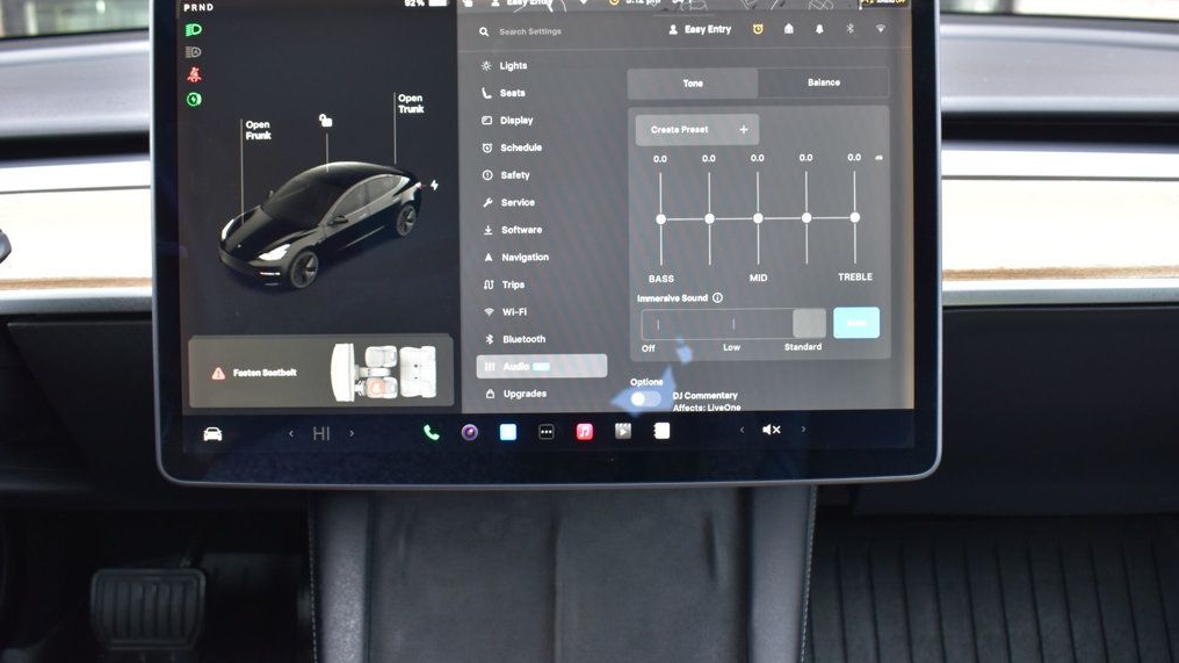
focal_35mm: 38
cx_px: 587
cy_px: 302
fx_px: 1188
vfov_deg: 31.2
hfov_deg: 52.8
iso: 400
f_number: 6.3
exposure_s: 1/15
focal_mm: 24
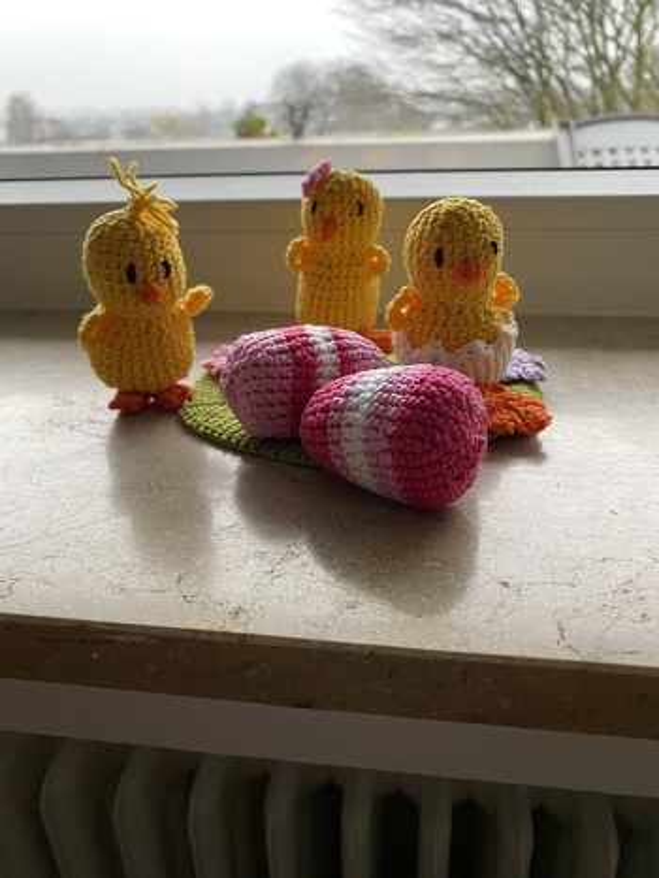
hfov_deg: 53.1
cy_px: 439
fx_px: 659
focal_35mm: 26
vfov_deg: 67.3
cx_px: 330
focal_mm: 4.25
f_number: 1.8
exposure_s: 1/60
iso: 160
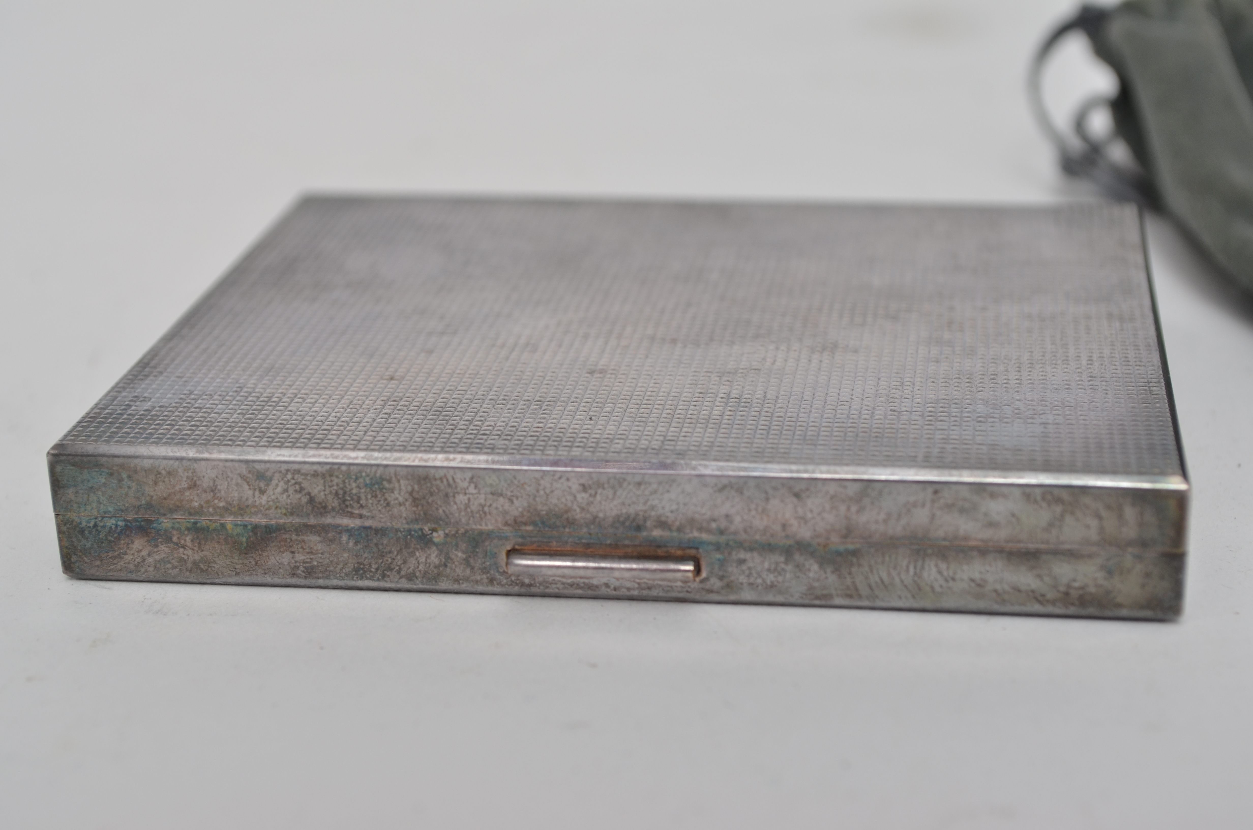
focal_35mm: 72
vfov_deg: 18.8
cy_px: 415
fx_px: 2501
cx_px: 626
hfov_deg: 28.1
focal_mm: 48
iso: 250
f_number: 8
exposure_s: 1/125
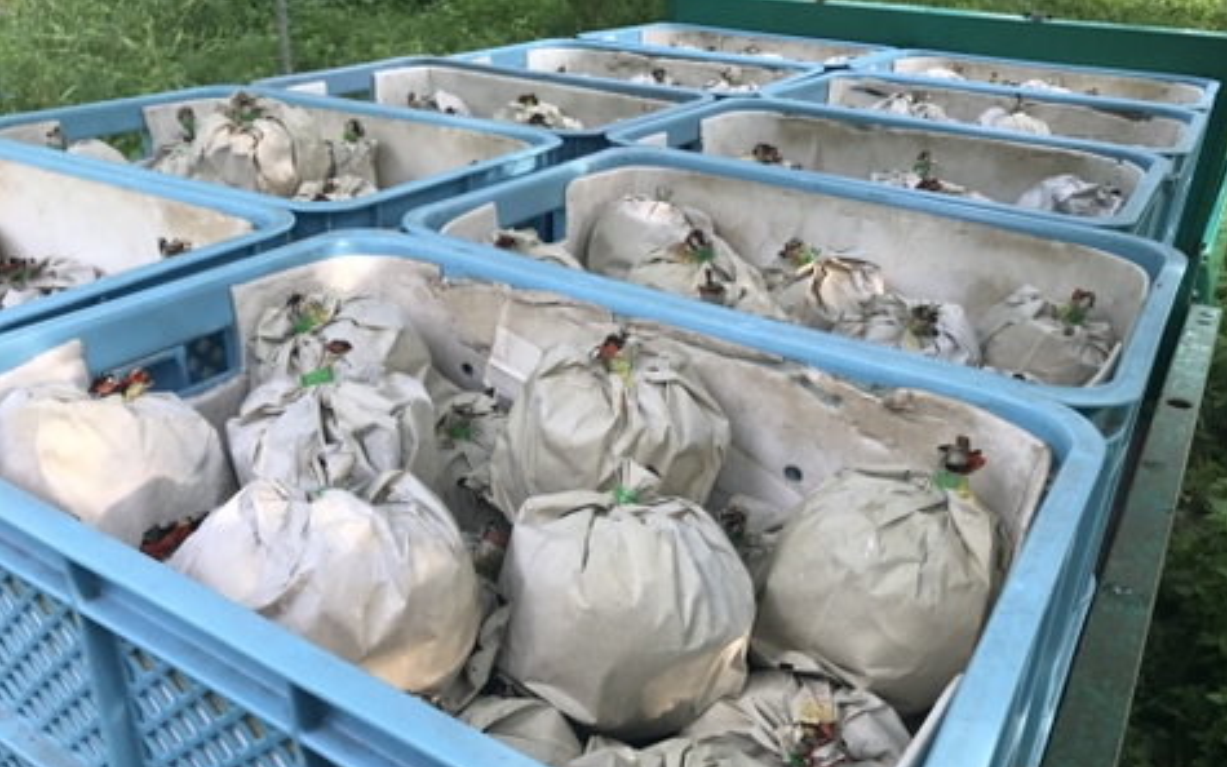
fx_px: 1003
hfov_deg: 62.9
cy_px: 356
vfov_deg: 41.8
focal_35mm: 30
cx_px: 617
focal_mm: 3.99
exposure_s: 1/120
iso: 32
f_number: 1.8
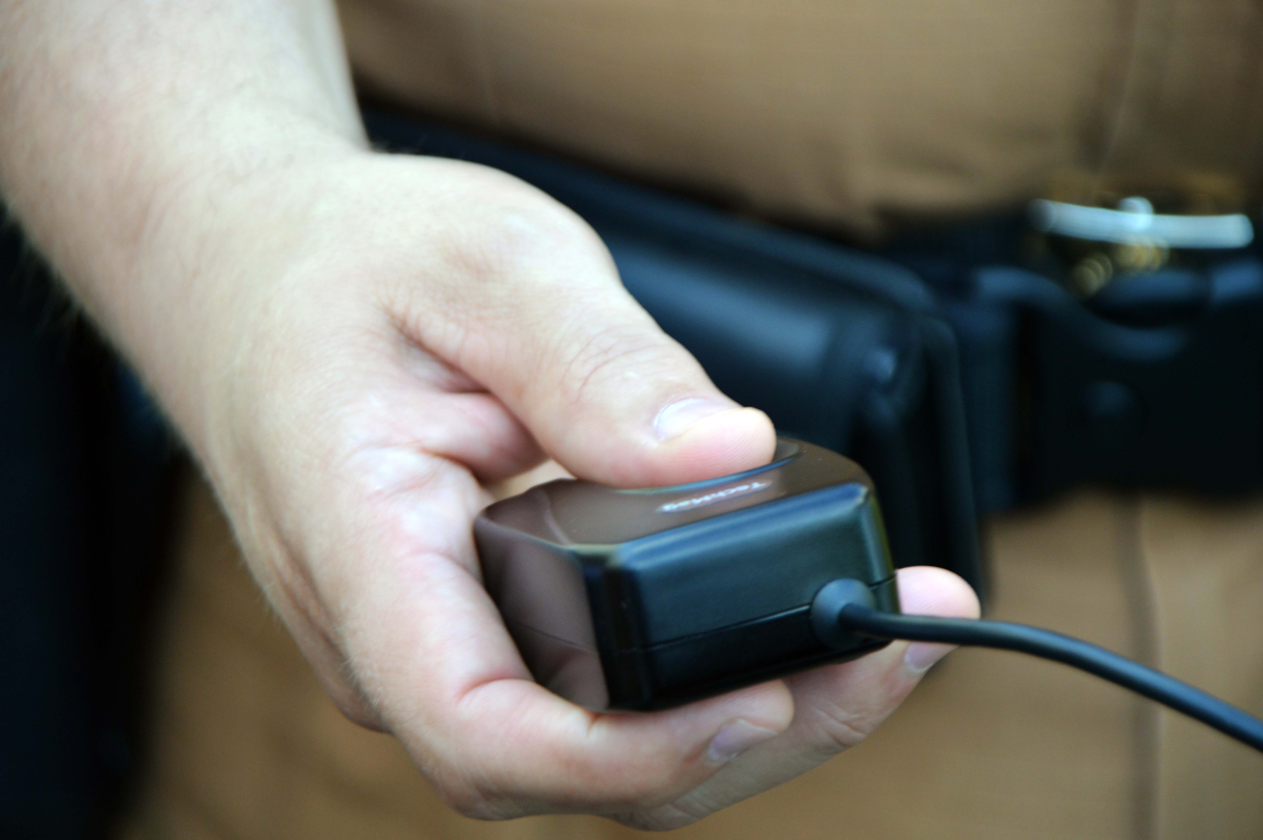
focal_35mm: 202
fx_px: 7098
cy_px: 420
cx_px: 632
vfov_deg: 6.8
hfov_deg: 10.2
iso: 400
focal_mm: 135
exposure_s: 1/100
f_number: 5.6
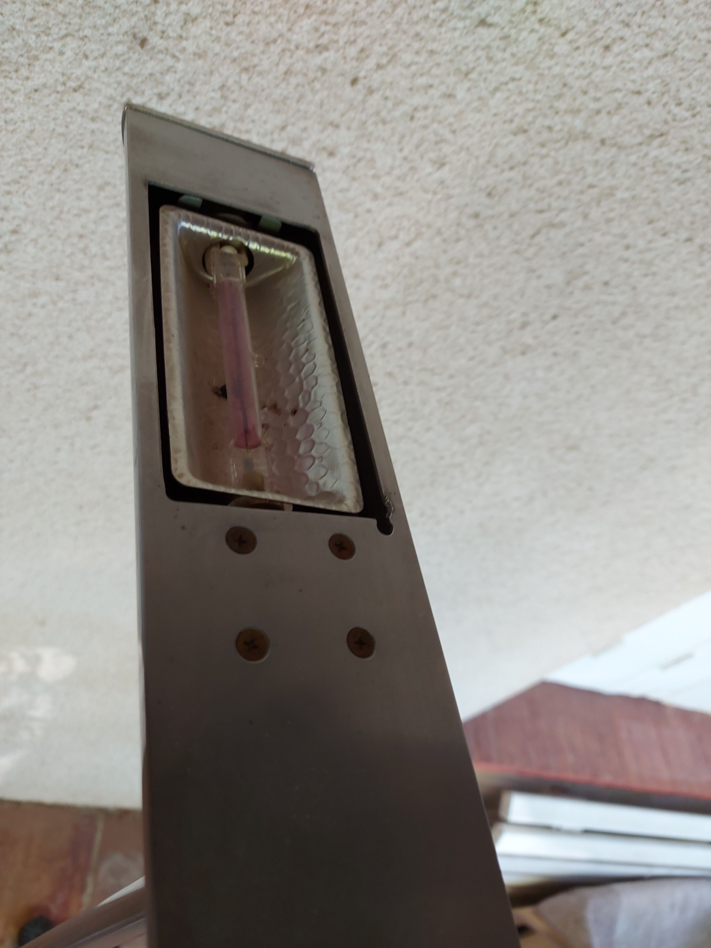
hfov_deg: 56.8
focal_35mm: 24
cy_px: 474
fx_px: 657
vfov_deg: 71.6
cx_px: 356
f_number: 1.8
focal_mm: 5.23
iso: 80
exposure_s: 1/100
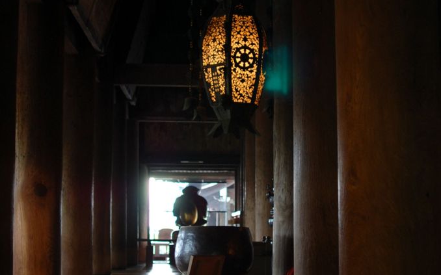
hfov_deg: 25.6
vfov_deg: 16.1
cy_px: 130
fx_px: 970
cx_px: 220
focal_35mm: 81
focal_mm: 35
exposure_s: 1/5
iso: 200
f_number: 1.8
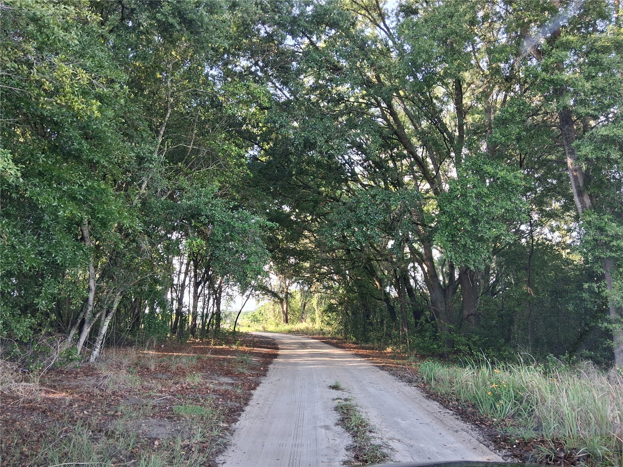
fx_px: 468
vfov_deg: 53.1
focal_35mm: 26
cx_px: 312
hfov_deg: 67.3
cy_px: 234
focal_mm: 3.98
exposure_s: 1/120
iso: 100
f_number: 1.8
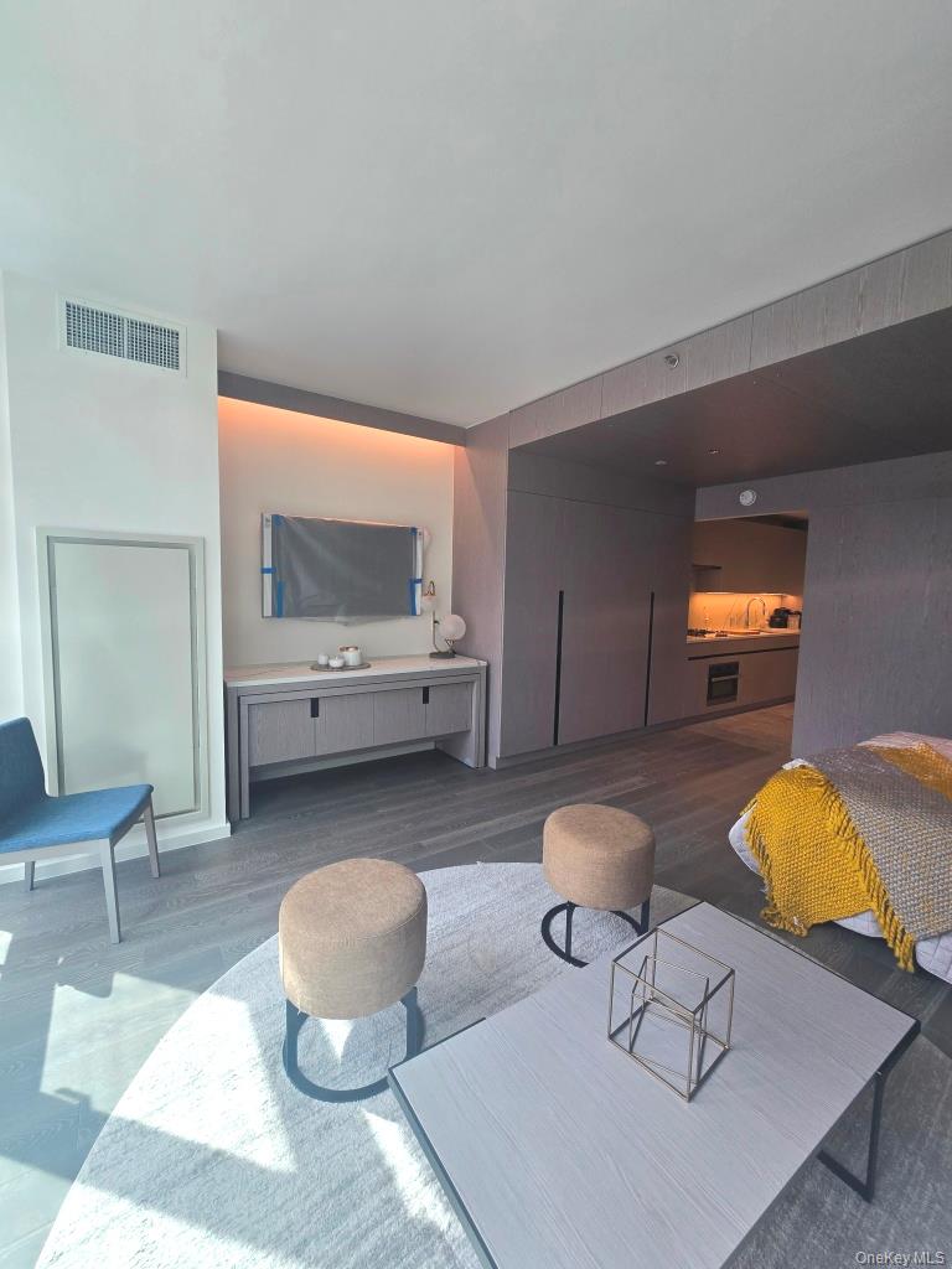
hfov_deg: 89.9
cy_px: 634
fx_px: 477
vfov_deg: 106.2
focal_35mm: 13
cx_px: 476
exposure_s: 1/172
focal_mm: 2.2
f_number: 2.2
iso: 50
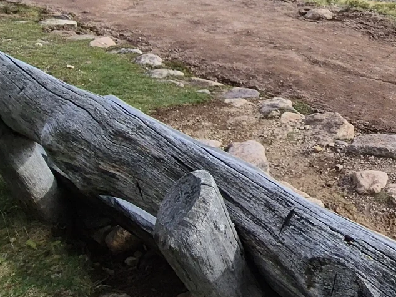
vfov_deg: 33.1
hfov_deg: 37.9
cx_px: 438
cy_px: 23
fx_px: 469
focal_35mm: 41
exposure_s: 1/1992
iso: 50
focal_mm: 2.2
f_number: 2.2
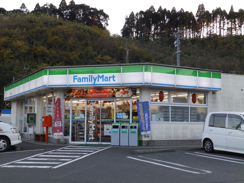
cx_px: 122
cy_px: 92
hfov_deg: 41.2
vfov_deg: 31.5
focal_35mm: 46
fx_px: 324
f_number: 4.2
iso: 80
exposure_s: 1/50
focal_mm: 8.2
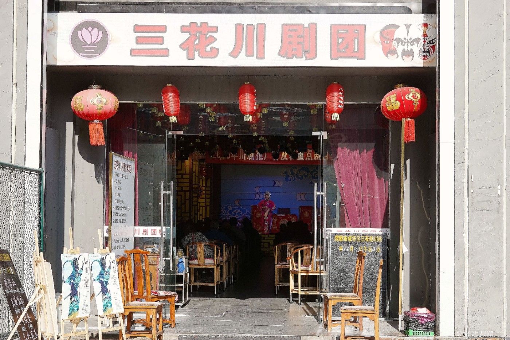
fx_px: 1020
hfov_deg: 28.1
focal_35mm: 72
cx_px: 255
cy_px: 170
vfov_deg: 18.9
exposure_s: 1/400
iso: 100
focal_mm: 48
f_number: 4.5
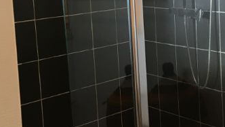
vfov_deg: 16.4
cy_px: 16
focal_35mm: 73
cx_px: 185
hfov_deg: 28.3
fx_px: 436
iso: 100
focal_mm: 4.15
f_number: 2.2
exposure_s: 1/33
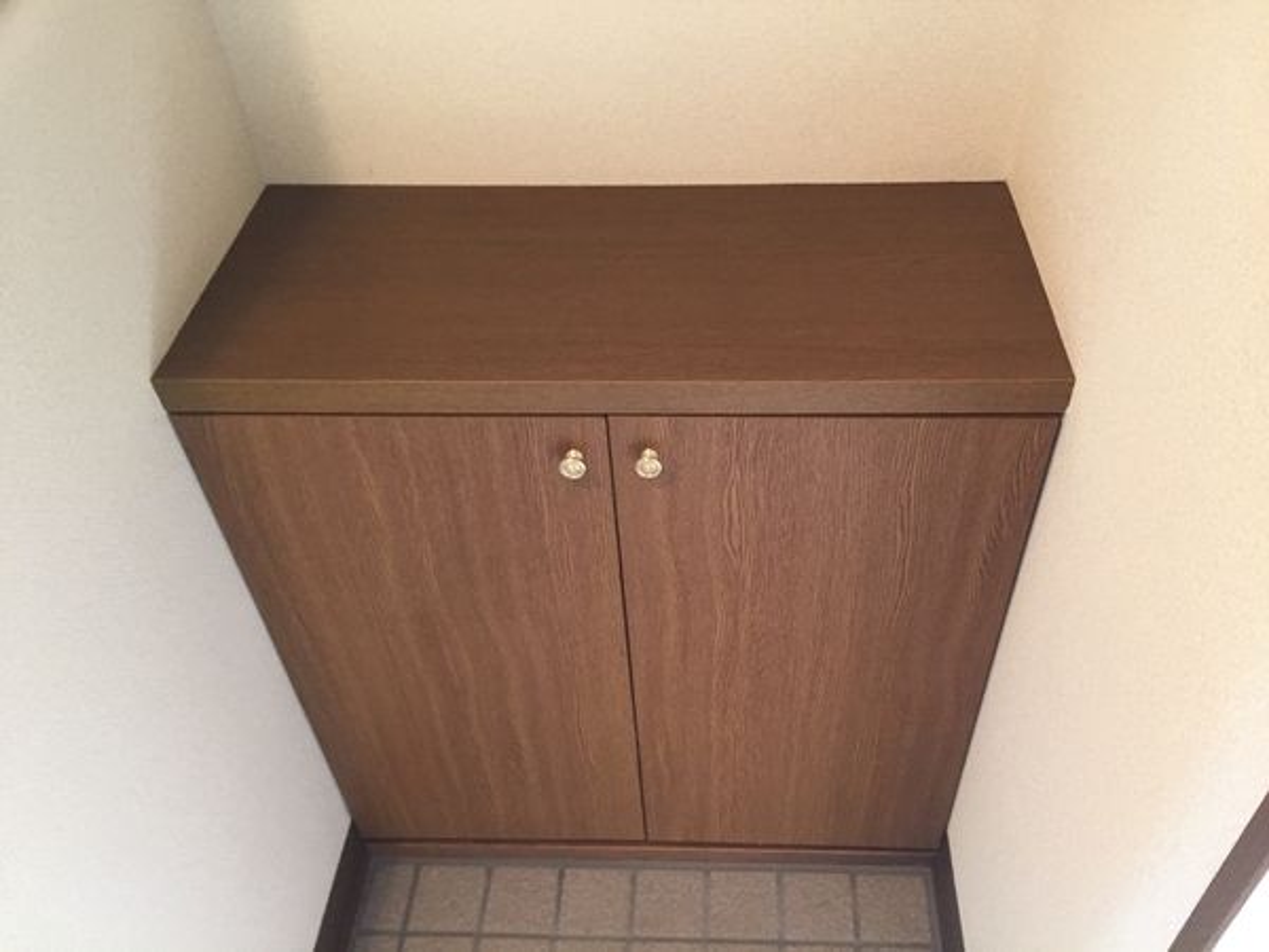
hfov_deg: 61.7
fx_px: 1063
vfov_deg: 48.2
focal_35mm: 29
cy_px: 476
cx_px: 634
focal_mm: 4.15
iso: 250
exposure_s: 1/20
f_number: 2.2
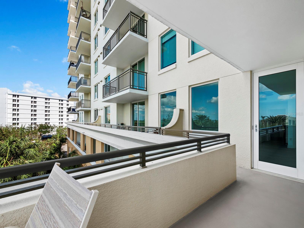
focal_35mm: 14
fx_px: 123
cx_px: 152
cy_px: 114
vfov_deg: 85.7
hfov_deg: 102.1
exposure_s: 1/50
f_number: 11
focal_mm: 7
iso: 400
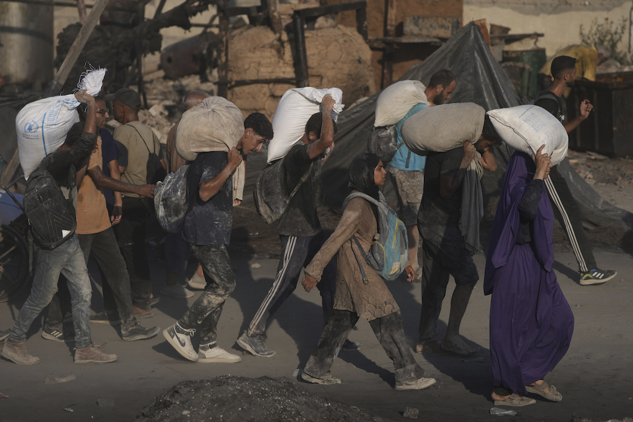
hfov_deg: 14.4
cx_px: 316
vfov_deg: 9.7
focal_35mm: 142
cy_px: 211
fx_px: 2497
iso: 250
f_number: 4
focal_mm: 142
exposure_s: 1/6400
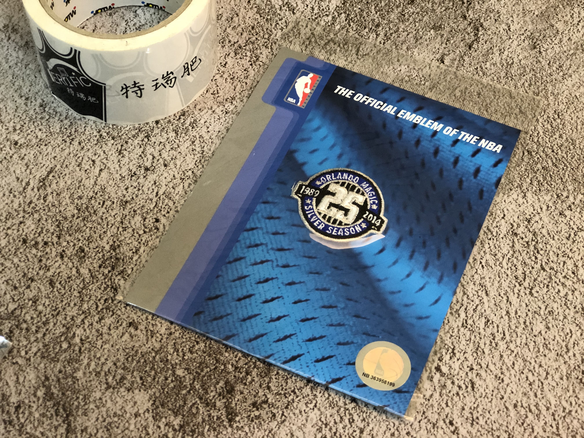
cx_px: 292
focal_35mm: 57
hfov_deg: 33.8
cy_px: 219
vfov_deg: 25.7
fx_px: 962
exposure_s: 1/30
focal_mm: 6.6
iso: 400
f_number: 2.8
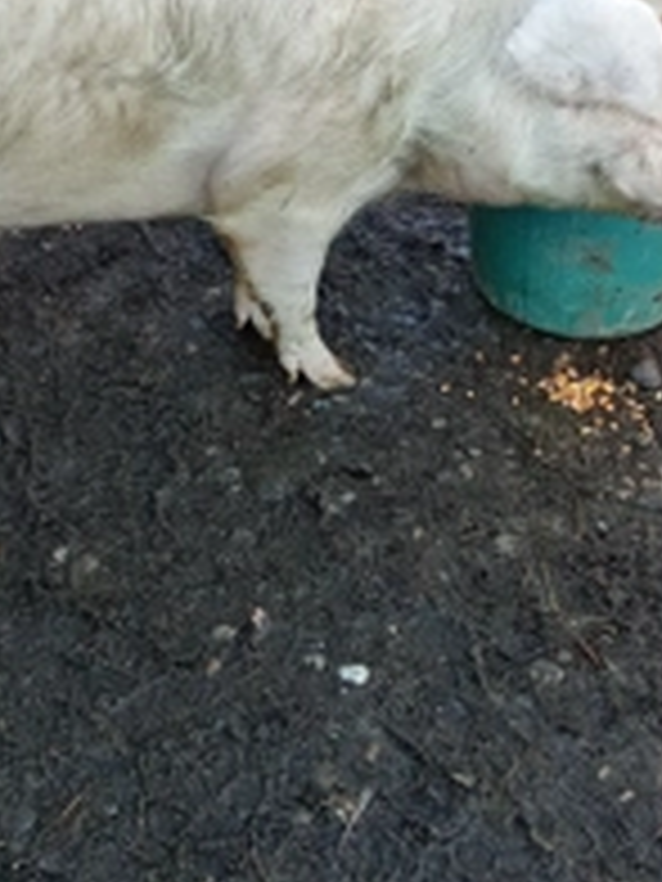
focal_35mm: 57
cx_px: 216
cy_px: 382
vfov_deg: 33.7
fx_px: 1453
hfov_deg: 25.5
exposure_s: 1/100
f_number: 2
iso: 125
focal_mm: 2.78
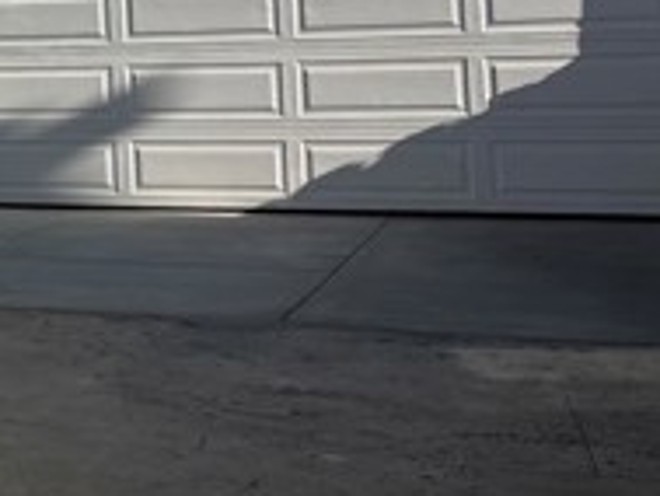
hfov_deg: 19.3
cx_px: -342
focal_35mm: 88
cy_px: -24
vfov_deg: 16.4
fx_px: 1679
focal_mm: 5.96
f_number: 1.6
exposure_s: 1/8333
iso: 50
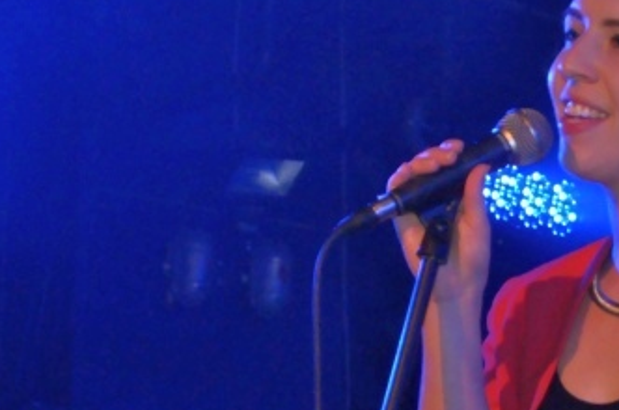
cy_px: 396
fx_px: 3226
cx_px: 641
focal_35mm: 188
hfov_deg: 10.8
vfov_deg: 7.2
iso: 3200
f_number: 5
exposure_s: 1/60
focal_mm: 52
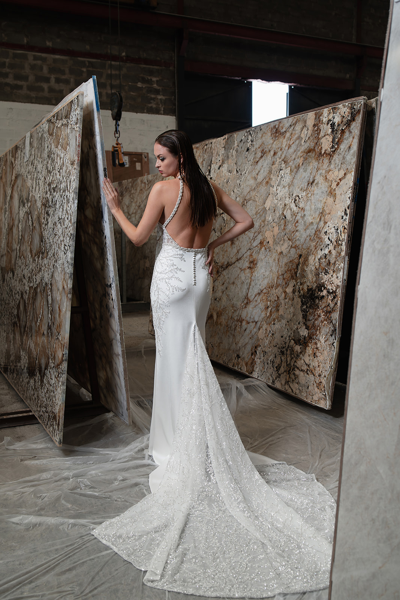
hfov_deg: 37.9
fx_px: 583
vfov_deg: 54.4
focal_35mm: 35
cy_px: 300
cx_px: 200
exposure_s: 1/250
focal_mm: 35
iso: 500
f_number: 4.5
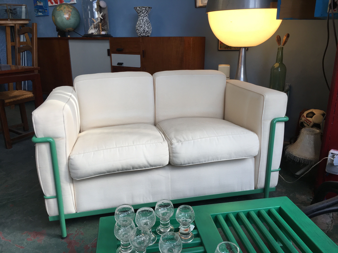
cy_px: 126
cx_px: 169
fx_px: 283
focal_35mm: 29
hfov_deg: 61.7
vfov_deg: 48.2
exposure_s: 1/100
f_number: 2.2
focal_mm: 4.15
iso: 40
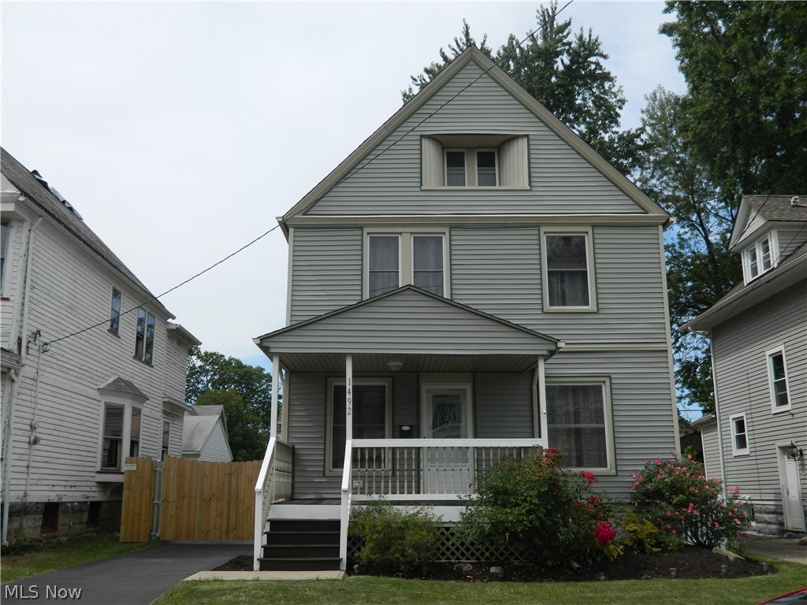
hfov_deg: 52.6
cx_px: 404
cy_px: 302
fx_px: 816
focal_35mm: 35
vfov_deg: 40.7
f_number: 9.4
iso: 80
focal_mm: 6.2
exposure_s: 1/160
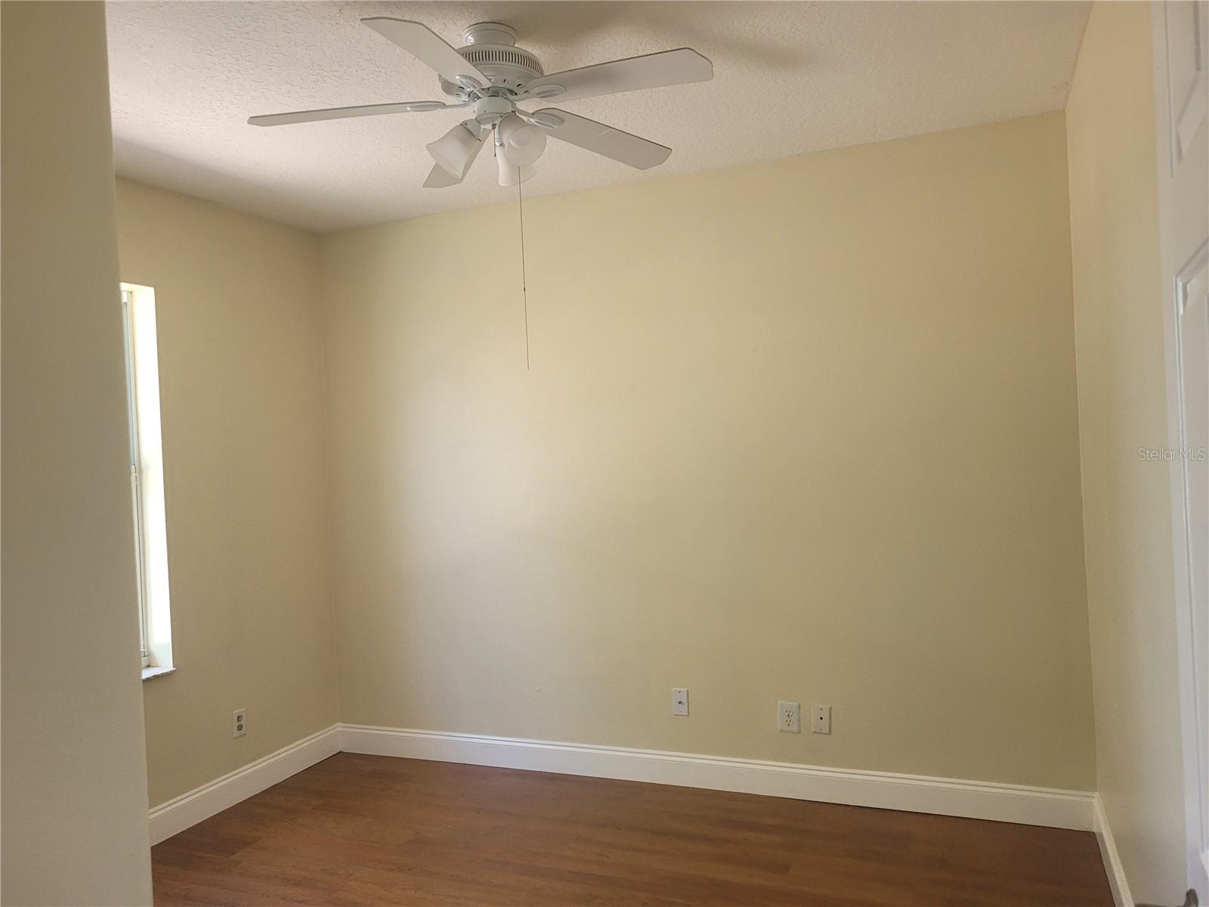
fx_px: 908
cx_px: 604
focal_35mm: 26
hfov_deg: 67.3
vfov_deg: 53.1
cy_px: 454
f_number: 1.8
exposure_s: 1/120
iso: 200
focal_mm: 5.4
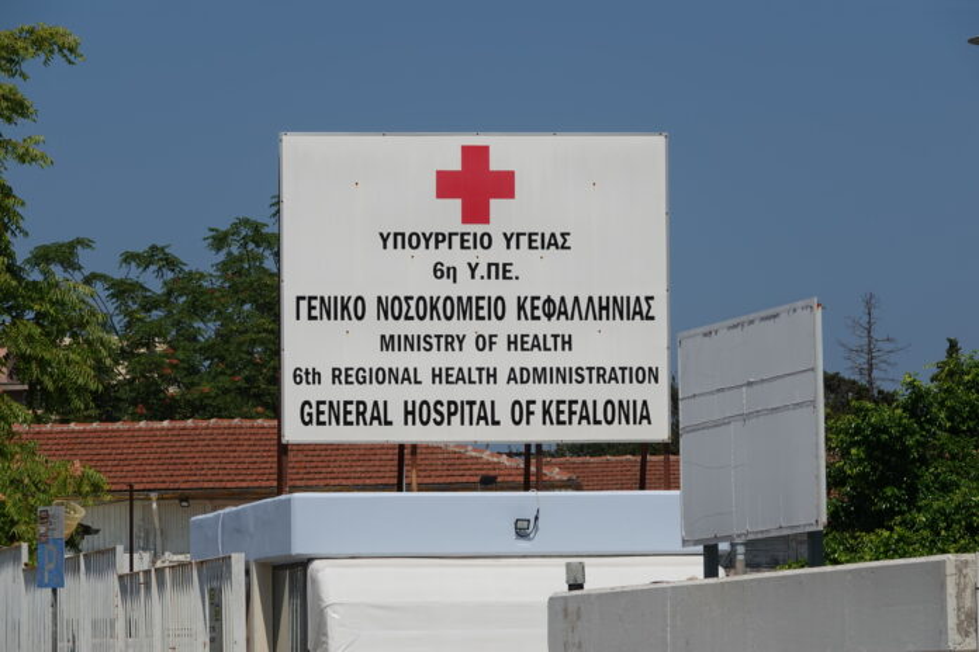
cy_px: 326
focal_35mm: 184
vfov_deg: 7.5
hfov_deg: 11.2
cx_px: 490
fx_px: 5003
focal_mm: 67.46
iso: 100
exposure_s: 1/1000
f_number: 6.3
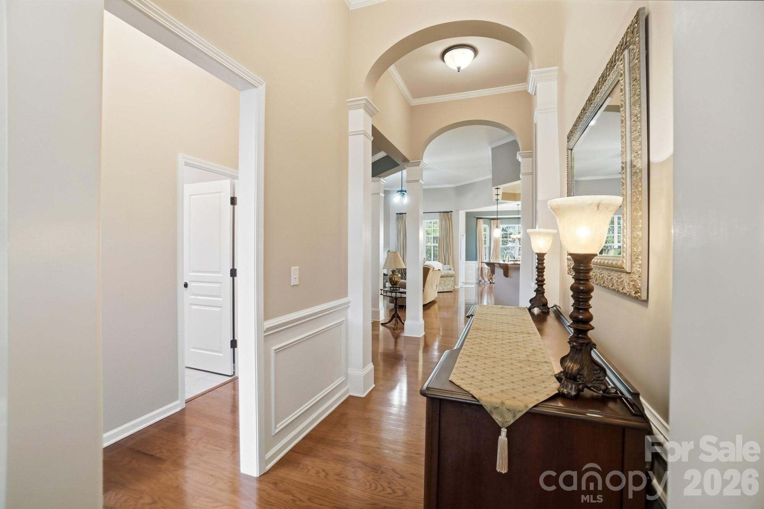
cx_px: 382
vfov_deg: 77.3
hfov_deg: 100.4
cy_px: 254
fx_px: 318
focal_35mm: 15
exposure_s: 1/60
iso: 100
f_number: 4
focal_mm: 10
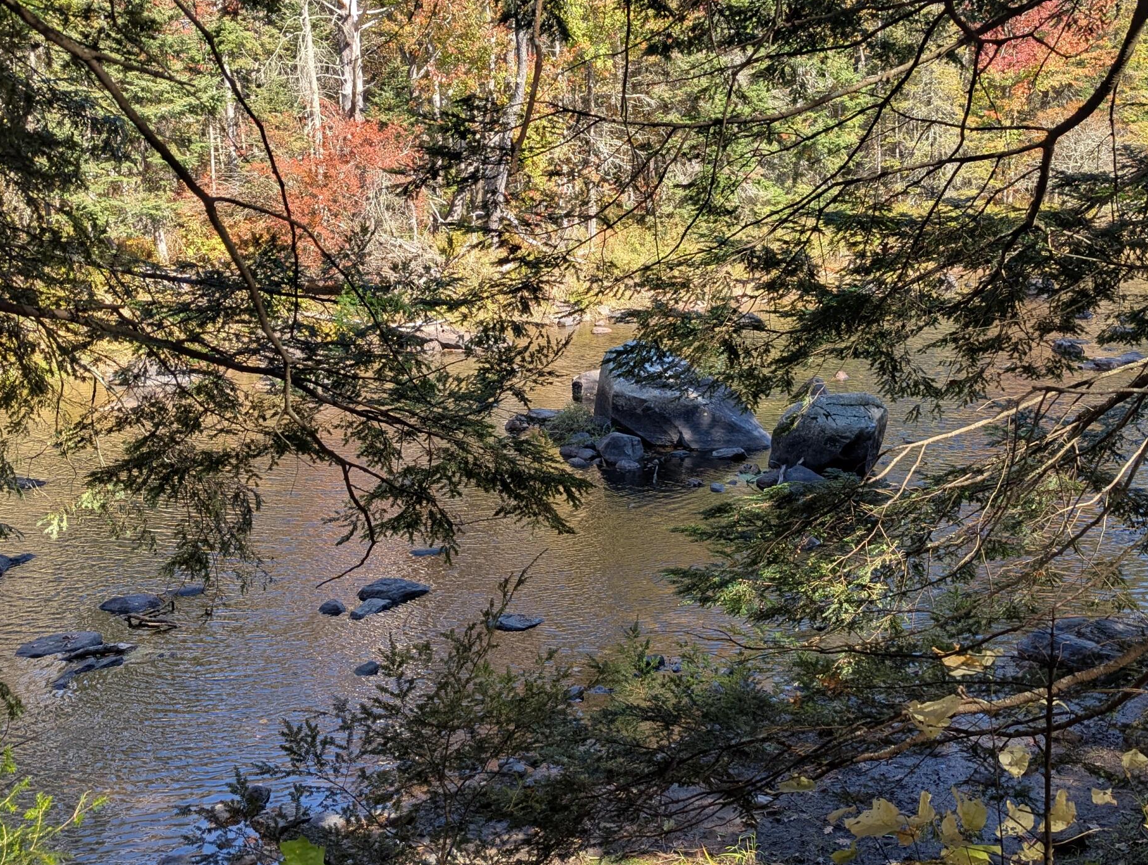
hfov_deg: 47.7
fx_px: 1295
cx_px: 651
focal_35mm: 39
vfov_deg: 36.8
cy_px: 360
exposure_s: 1/472
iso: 41
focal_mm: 6.81
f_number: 1.85
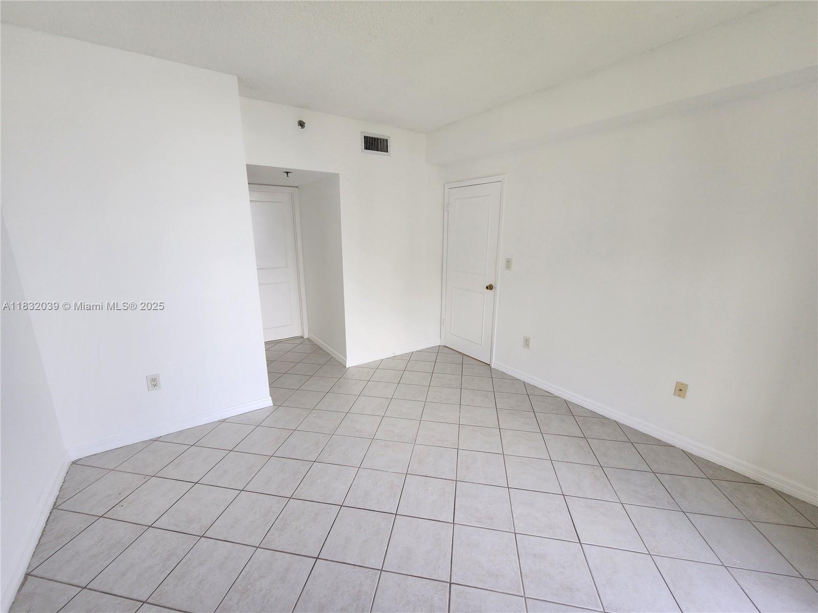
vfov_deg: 89.9
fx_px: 307
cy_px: 306
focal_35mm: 13
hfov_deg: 106.2
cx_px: 409
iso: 100
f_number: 2.2
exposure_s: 1/120
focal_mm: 2.2
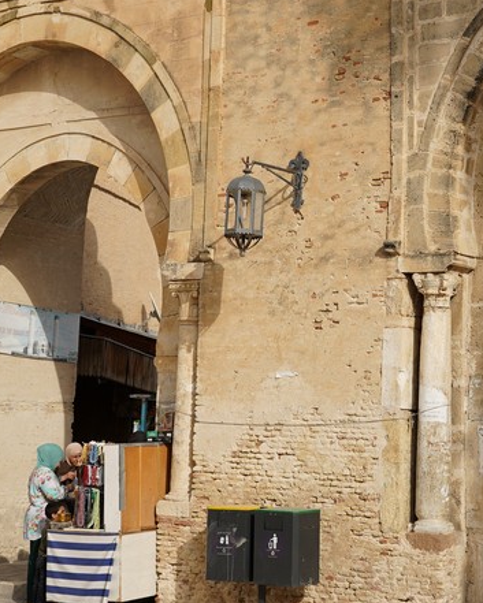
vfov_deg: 25.7
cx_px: 420
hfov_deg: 20.4
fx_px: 1322
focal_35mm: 74
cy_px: 237
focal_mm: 29
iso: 100
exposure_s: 1/400
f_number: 8
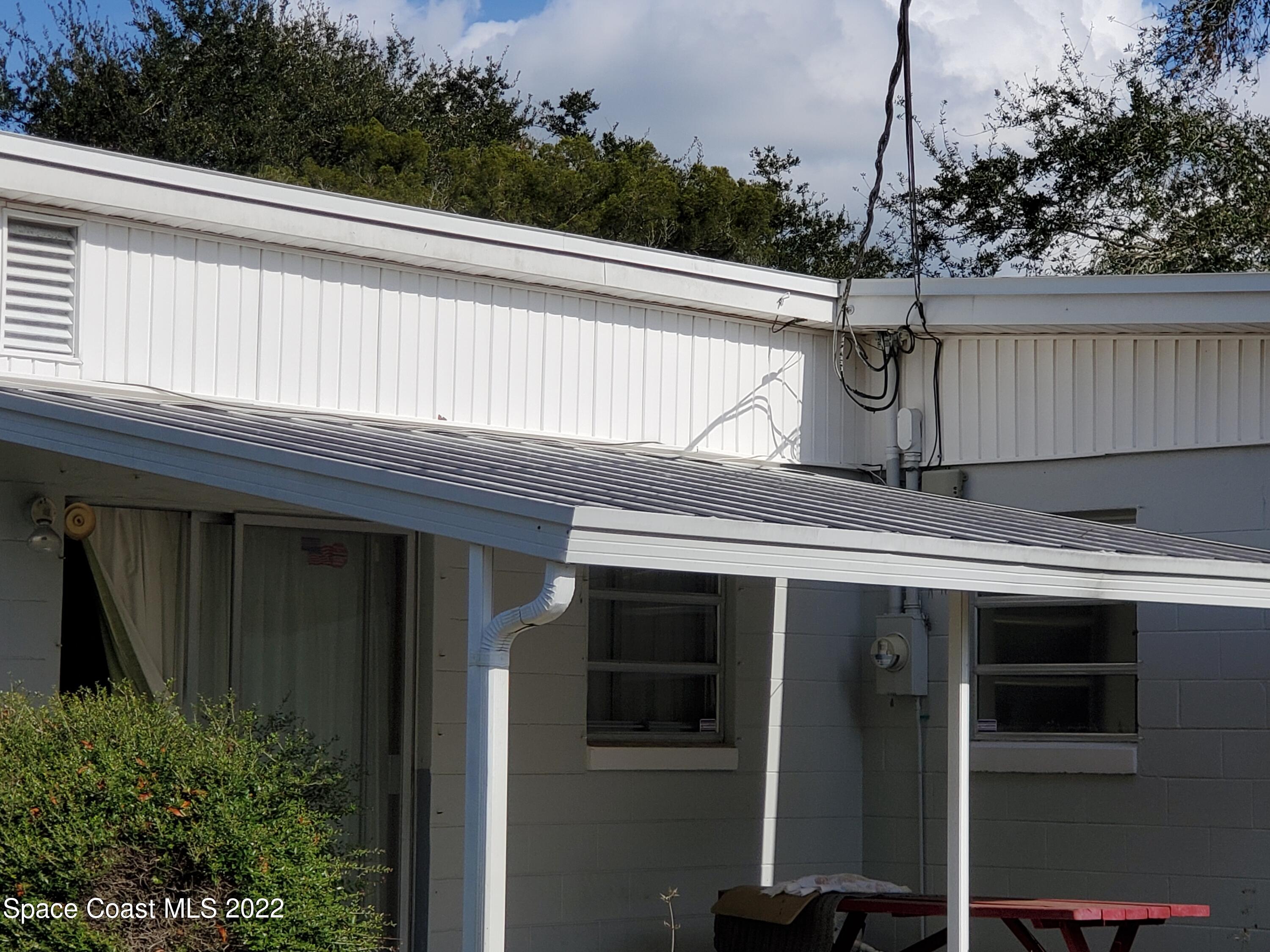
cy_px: 476
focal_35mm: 52
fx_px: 1908
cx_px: 635
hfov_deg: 36.8
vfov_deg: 28.0
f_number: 2.4
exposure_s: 1/1829
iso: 50
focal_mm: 6
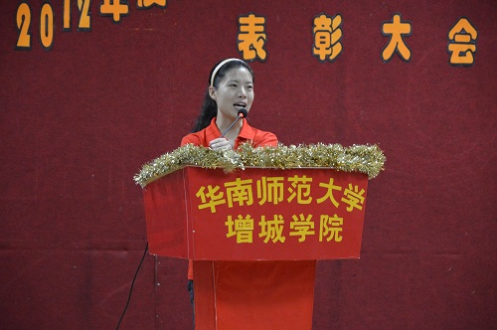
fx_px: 2172
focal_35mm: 158
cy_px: 165
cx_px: 248
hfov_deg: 13.1
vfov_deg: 8.7
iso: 3200
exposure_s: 1/30
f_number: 5.6
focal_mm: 105
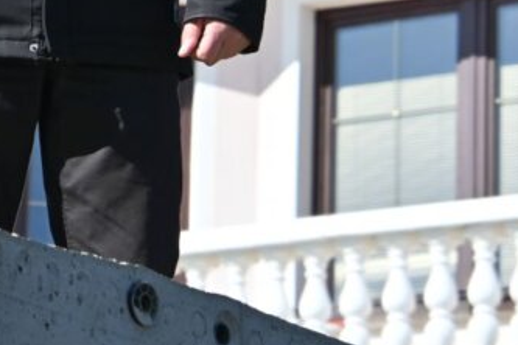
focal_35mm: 397
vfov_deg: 3.4
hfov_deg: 5.2
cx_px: -173
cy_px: -284
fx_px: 5712
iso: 100
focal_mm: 70
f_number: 5.6
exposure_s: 1/400
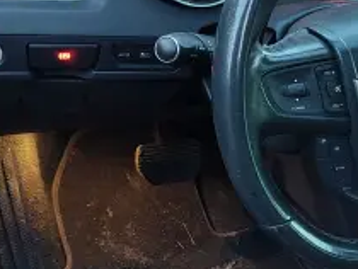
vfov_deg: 21.1
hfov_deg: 24.5
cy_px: 143
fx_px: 725
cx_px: 453
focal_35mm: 70
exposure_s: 1/33.3
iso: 703
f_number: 1.8
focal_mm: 5.56
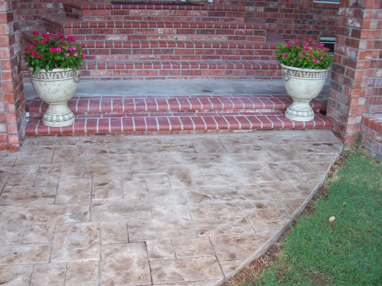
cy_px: 153
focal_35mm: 39
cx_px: 183
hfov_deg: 47.9
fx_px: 430
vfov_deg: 36.8
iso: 140
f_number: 2.7
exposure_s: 1/85.6
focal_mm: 6
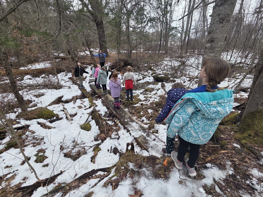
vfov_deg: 89.9
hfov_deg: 106.2
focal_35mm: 13
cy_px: 98
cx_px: 132
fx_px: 99
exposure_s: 1/187
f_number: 2.2
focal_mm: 2.2
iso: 50
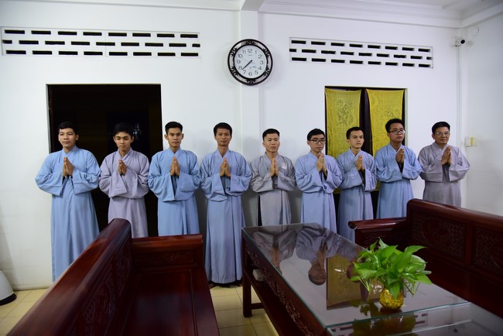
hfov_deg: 73.7
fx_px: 335
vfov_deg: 53.2
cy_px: 168
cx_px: 252
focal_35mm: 24
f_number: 4.5
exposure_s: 1/30
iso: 2000
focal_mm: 24
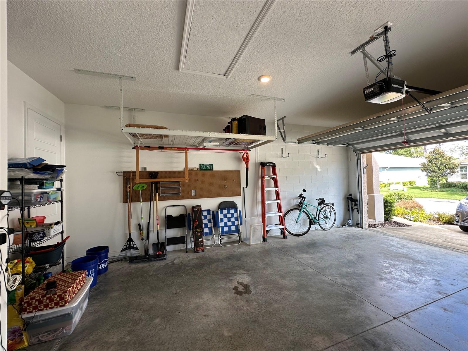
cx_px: 234
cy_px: 176
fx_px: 189
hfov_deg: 102.1
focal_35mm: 14
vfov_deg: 85.7
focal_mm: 2.22
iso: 64
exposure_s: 1/120
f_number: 2.2
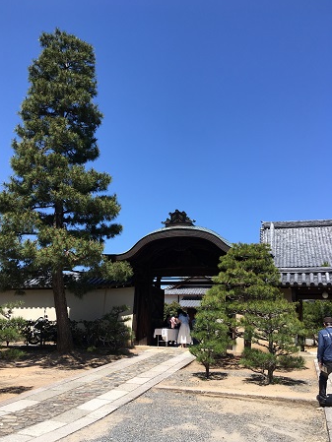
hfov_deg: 45.4
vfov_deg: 58.3
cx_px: 157
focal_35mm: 31
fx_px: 396
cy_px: 225
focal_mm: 4.15
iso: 25
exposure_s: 1/1241
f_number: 2.2
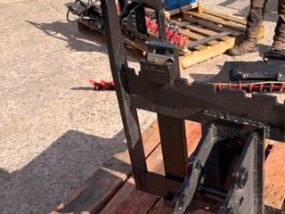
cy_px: 111
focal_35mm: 45
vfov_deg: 32.2
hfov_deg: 39.6
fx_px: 370
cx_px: 246
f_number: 1.78
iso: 80
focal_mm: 6.76
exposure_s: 1/3759
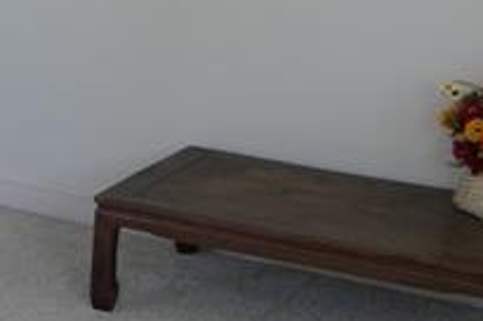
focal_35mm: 120
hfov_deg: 14.2
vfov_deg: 11.3
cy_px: 19
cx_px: -490
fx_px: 1607
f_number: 2.8
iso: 125
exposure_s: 1/60
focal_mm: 8.8
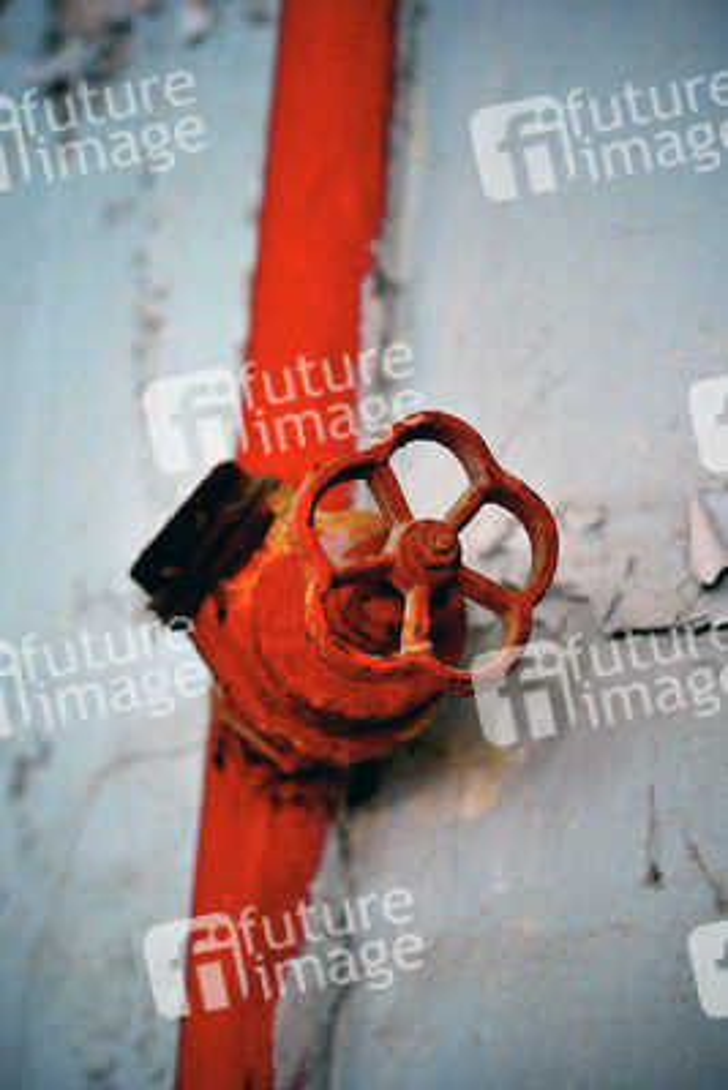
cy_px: 545
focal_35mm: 75
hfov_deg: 18.2
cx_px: 364
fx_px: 2273
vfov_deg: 27.0
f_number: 2.5
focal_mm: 50
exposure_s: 1/500
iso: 3200
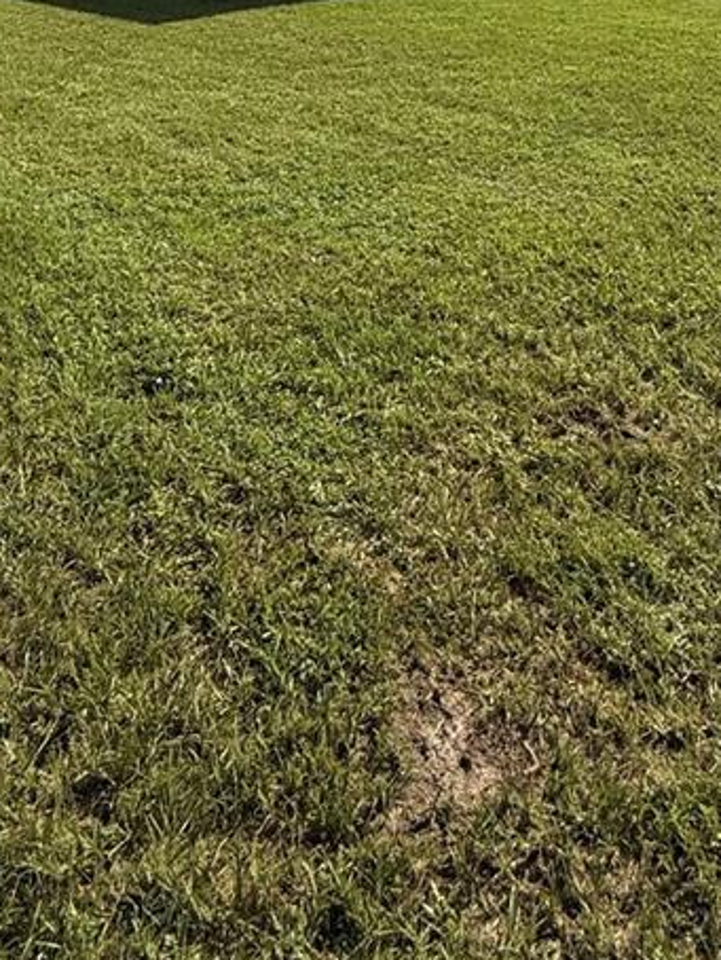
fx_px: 1027
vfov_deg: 38.7
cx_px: 351
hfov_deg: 38.7
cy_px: -159
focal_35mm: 37
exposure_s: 1/4762
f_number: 2.2
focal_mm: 2.22
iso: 50
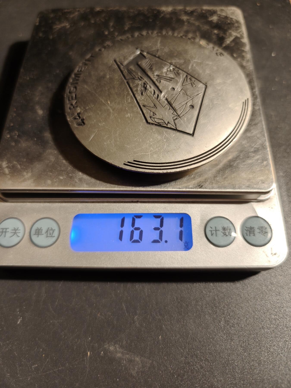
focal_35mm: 23
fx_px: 258
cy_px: 194
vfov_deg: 73.9
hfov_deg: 58.9
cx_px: 146
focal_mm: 6.06
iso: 125
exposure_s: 1/100
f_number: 1.6
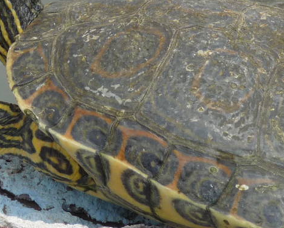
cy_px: 13
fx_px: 5322
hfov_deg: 3.1
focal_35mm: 633
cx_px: 130
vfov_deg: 2.4
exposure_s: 1/320
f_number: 4.8
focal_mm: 32.3
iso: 100
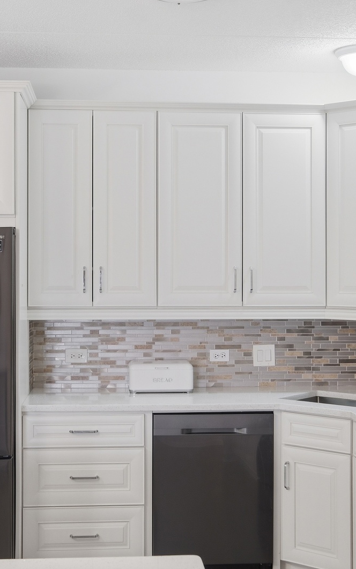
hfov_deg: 23.1
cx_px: 164
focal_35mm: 56
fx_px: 869
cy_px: 281
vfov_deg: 36.3
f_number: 6.4
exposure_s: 1/250
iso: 800
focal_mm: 24
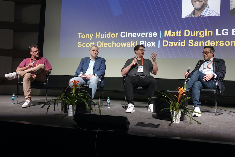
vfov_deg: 38.9
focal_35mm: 34
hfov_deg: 55.8
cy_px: 78
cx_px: 118
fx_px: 222
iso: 640
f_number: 3.5
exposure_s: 1/40
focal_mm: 12.76
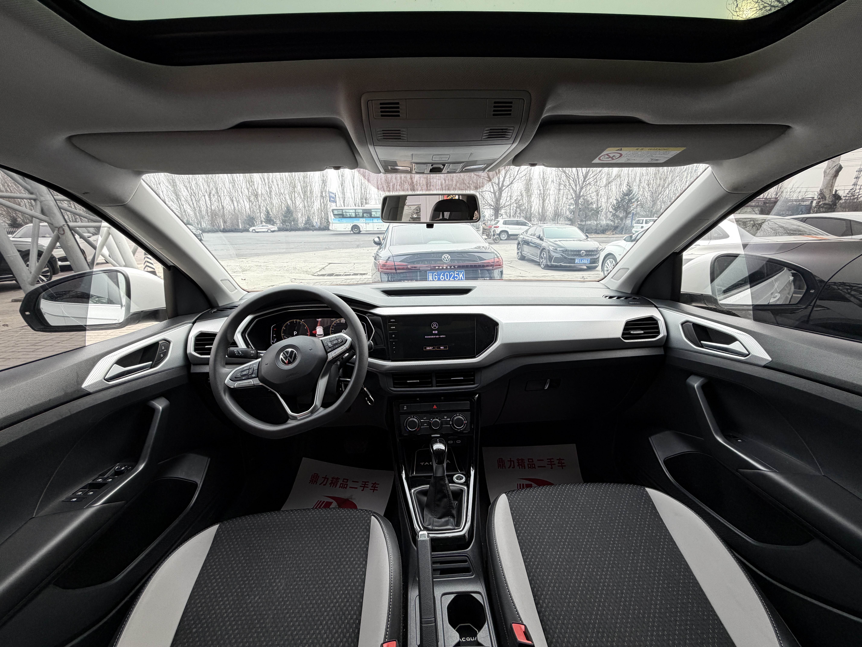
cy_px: 324
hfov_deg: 102.1
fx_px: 349
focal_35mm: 14
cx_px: 431
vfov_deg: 85.7
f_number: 2.2
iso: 100
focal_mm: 2.22
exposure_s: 1/121
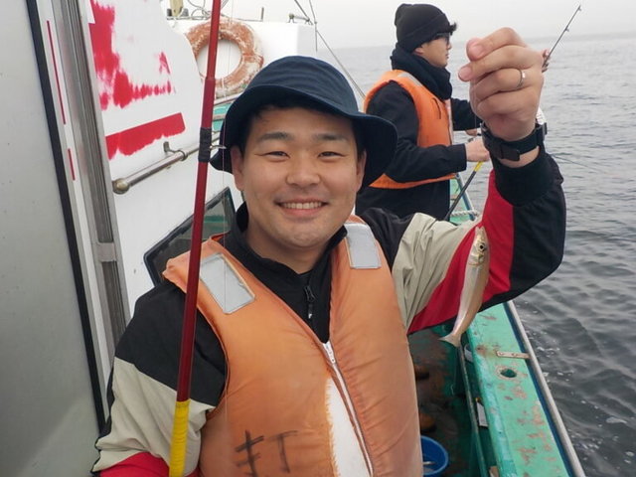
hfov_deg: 60.0
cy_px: 238
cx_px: 318
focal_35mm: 30
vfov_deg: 46.8
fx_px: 551
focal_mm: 4.1
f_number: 3.3
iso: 125
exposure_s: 1/250
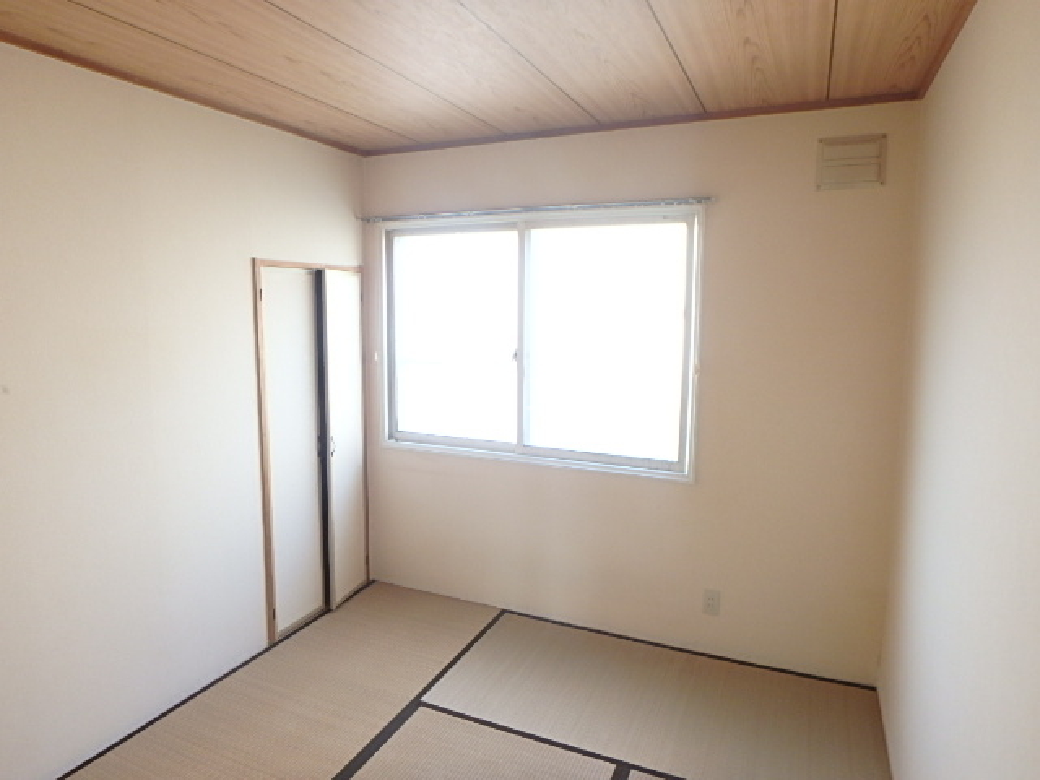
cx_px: 520
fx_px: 631
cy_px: 390
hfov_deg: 79.0
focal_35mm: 21
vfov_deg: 63.4
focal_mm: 3.7
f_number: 3.5
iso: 200
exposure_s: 1/30
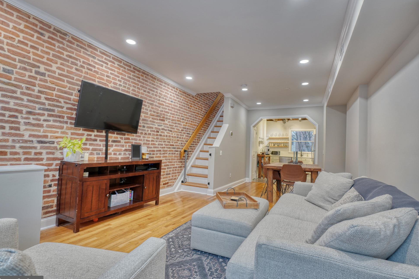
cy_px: 143
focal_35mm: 17
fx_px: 198
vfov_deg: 70.4
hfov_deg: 93.2
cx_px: 218
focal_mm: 16
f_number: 7.1
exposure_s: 1/800
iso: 640
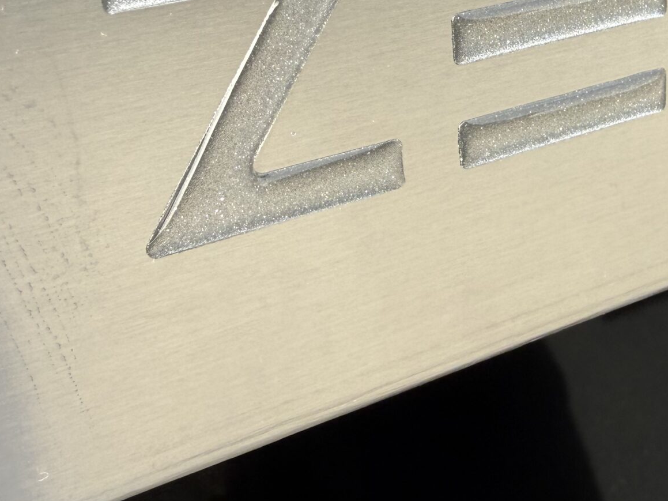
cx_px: 568
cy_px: 37
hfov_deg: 34.6
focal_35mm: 53
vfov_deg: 26.5
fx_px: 1023
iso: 40
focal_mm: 2.22
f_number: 2.2
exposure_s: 1/398
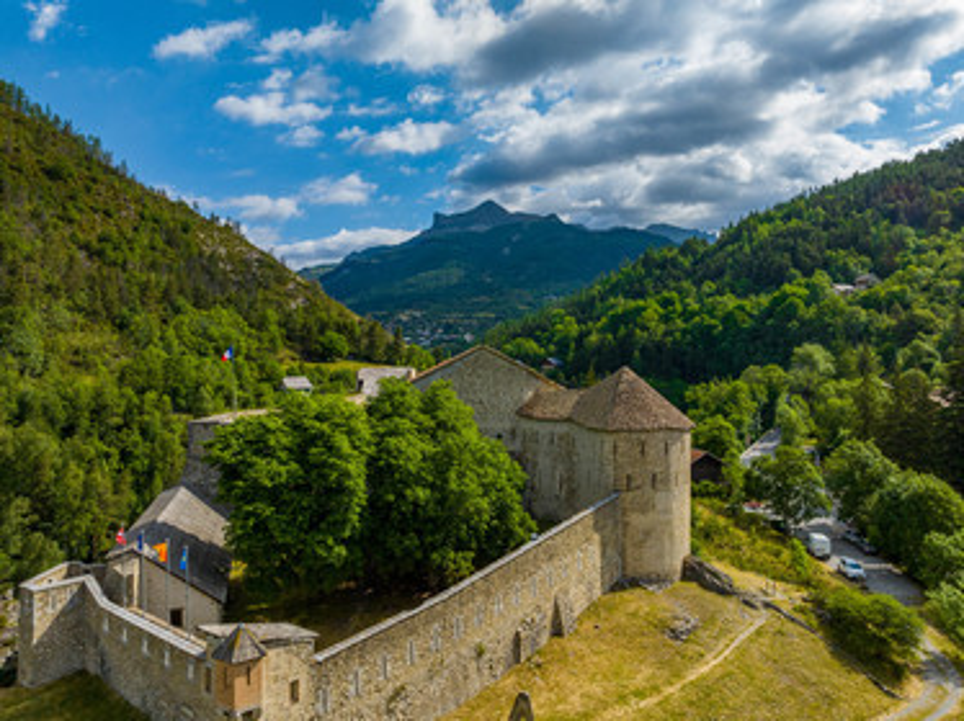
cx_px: 482
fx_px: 668
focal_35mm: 24
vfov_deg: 56.8
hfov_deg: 71.6
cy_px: 360
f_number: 10
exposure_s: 1/400
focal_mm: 12.3
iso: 200
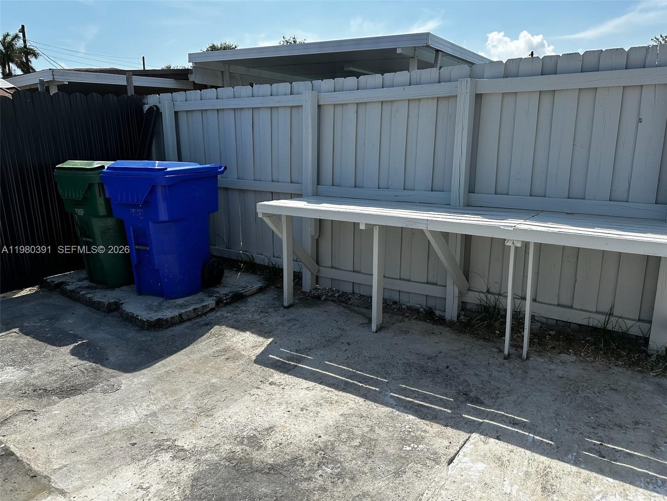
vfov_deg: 56.8
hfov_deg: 71.6
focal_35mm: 24
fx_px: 462
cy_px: 250
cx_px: 334
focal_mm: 6.86
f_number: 1.78
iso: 80
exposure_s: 1/3861
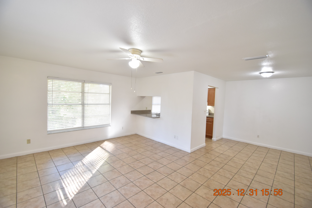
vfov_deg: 77.3
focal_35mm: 15
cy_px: 104
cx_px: 156
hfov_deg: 100.4
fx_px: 130
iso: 800
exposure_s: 1/60
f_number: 3.5
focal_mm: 10
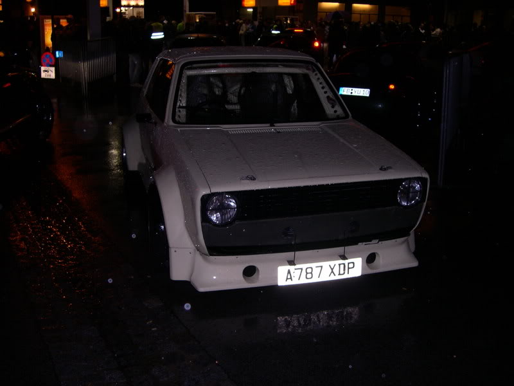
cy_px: 193
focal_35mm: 38
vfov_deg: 37.7
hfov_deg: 49.0
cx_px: 257
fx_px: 564
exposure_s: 1/60
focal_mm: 8
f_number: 2.8
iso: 100
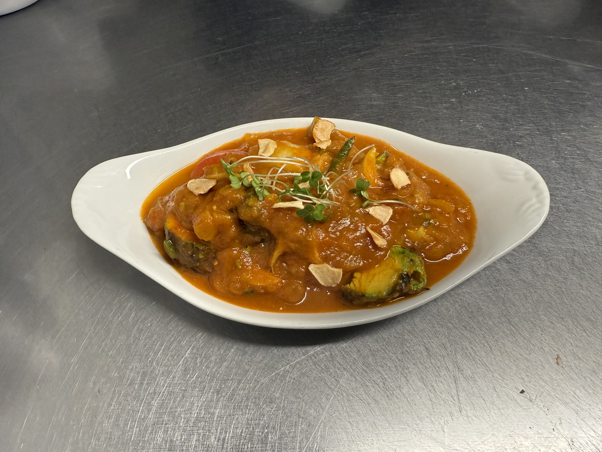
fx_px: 417
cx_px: 301
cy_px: 226
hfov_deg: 71.6
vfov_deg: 56.8
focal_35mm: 24
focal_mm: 2.22
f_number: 2.2
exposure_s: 1/100
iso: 200
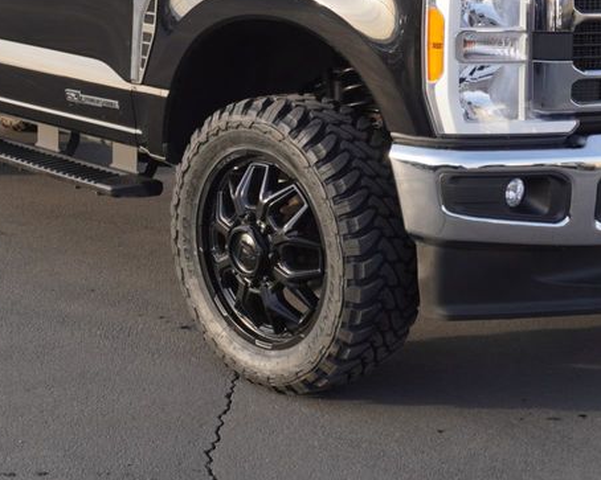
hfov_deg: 26.0
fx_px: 1299
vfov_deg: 20.7
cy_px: 86
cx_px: 234
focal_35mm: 73
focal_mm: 23
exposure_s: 1/125
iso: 100
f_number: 5.6
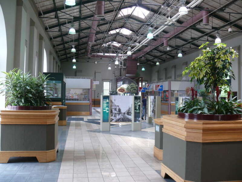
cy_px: 91
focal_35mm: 35
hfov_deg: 52.6
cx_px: 121
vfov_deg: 40.7
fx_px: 245
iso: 100
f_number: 2.8
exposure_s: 1/50
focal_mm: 7.4
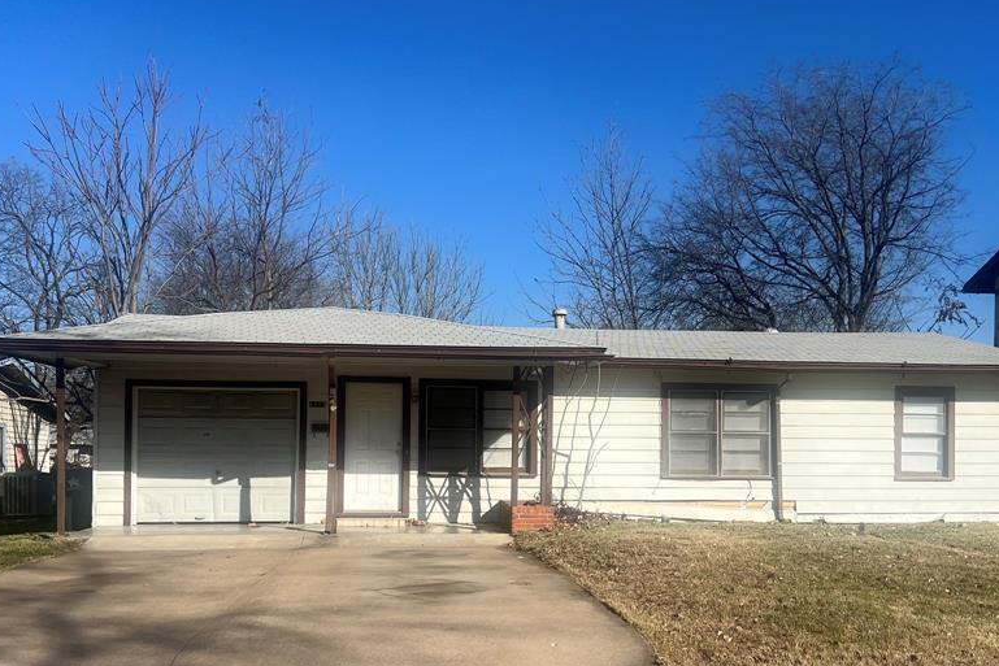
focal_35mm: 36
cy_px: 461
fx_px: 999
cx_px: 507
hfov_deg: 53.1
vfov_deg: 36.4
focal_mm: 5.7
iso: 50
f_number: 1.5
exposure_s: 1/6579
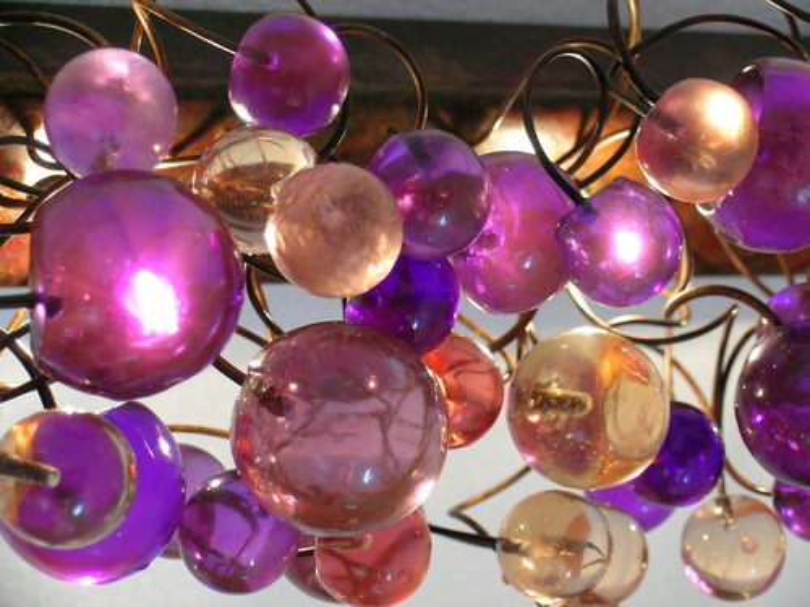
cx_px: 405
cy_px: 304
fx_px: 2012
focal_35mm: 86
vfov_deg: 17.2
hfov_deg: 22.8
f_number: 4.2
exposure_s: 1/22.4
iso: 50
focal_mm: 17.8
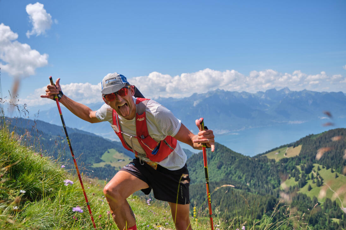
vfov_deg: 41.1
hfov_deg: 58.7
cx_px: 173
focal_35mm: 32
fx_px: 308
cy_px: 115
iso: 160
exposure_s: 1/2000
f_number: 2.8
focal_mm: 21.3
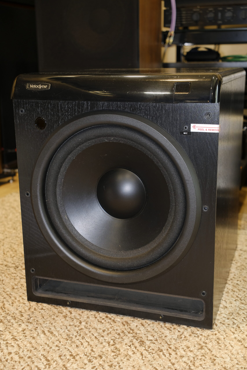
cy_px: 185
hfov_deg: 29.9
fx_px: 463
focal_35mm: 45
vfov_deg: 43.6
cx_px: 124
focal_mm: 29.9
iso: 500
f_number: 3.6
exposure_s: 1/20
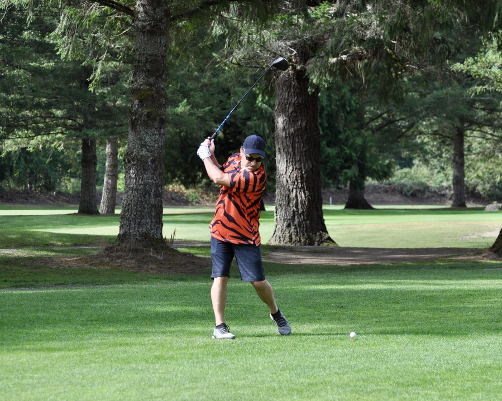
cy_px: 201
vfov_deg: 10.1
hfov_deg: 12.6
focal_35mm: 153
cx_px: 302
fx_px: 2273
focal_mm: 90
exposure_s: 1/1000
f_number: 4.5
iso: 400
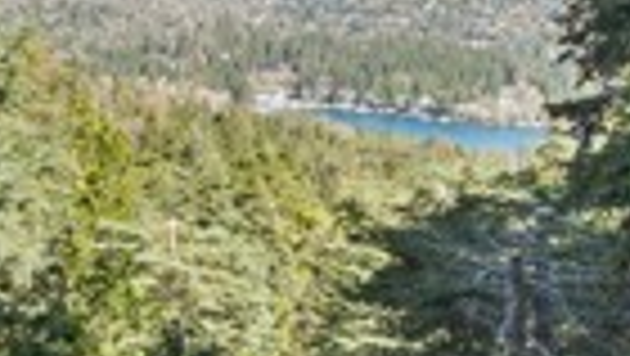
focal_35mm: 97
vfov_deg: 12.2
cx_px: -518
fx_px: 1621
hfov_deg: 17.6
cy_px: -72
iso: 100
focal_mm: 20.2
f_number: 22
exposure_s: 1/10
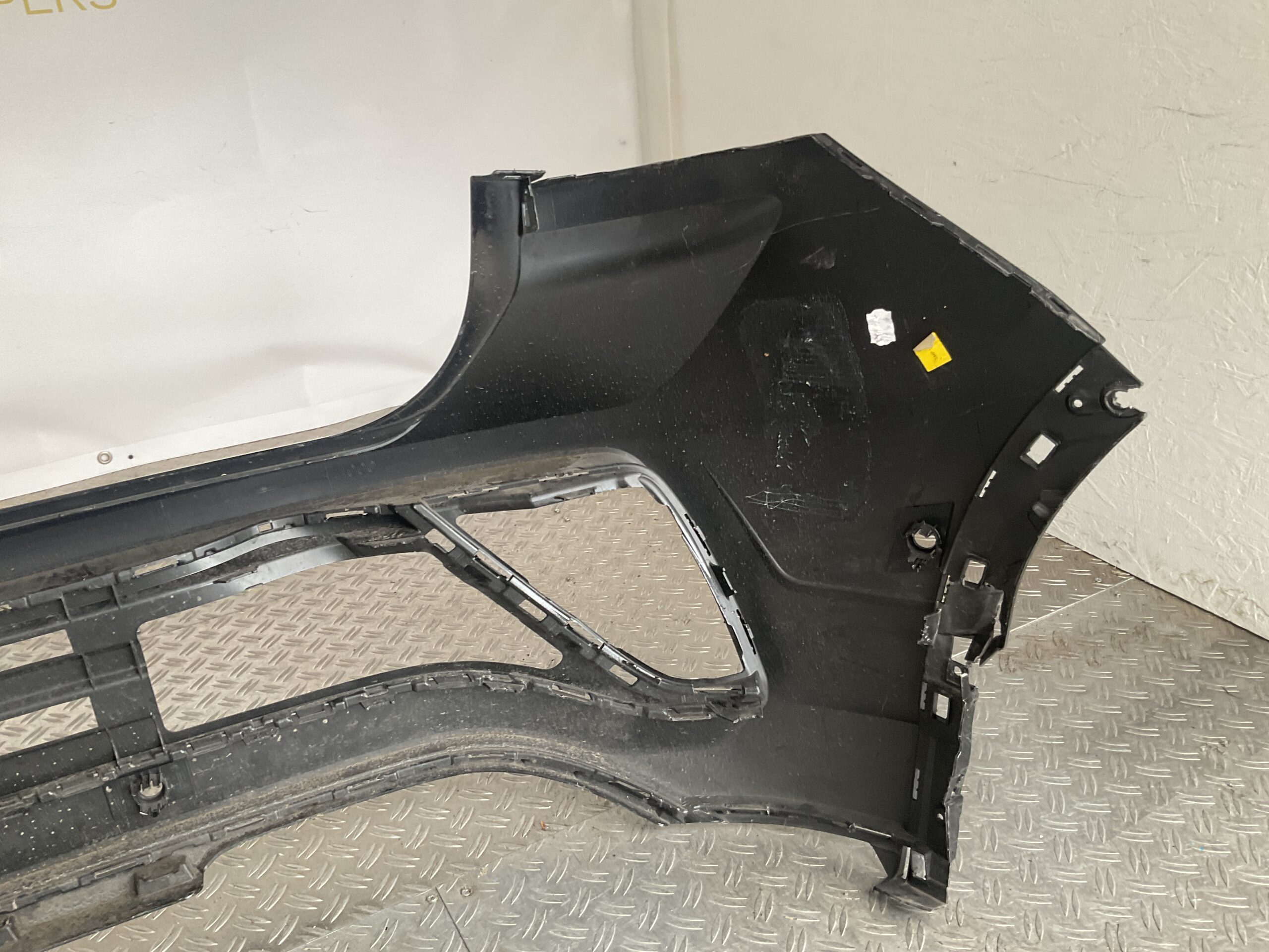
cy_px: 476
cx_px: 634
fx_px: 1063
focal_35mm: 29
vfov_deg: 48.2
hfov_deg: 61.7
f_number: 1.8
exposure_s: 1/120
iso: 64
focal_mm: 3
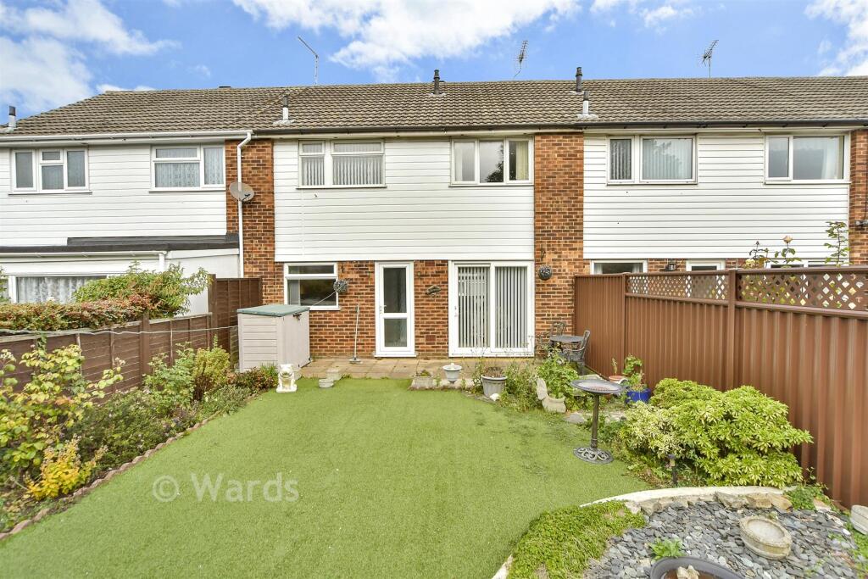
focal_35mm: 15
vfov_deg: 77.3
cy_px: 290
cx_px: 434
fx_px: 362
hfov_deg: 100.4
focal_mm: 10
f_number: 9
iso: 500
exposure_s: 1/320
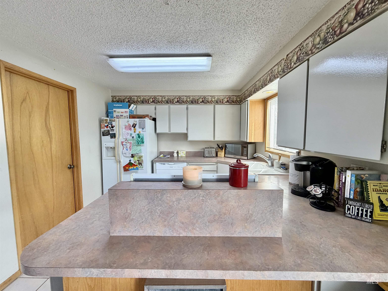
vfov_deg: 85.7
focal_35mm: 14
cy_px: 146
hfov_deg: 102.1
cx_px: 194
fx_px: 157
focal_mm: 2.22
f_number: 2.2
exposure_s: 1/120
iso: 125
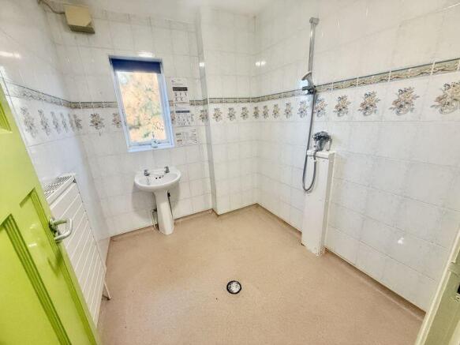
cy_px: 172
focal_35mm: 14
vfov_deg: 85.7
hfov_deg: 102.1
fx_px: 186
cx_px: 230
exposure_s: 1/63
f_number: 2.2
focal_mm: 2.22
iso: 320
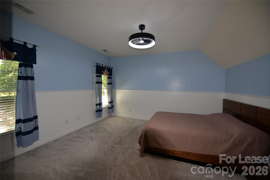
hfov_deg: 104.3
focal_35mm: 14
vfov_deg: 81.2
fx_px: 105
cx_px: 135
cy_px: 90
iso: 280
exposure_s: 1/125
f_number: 2.8
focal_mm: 14
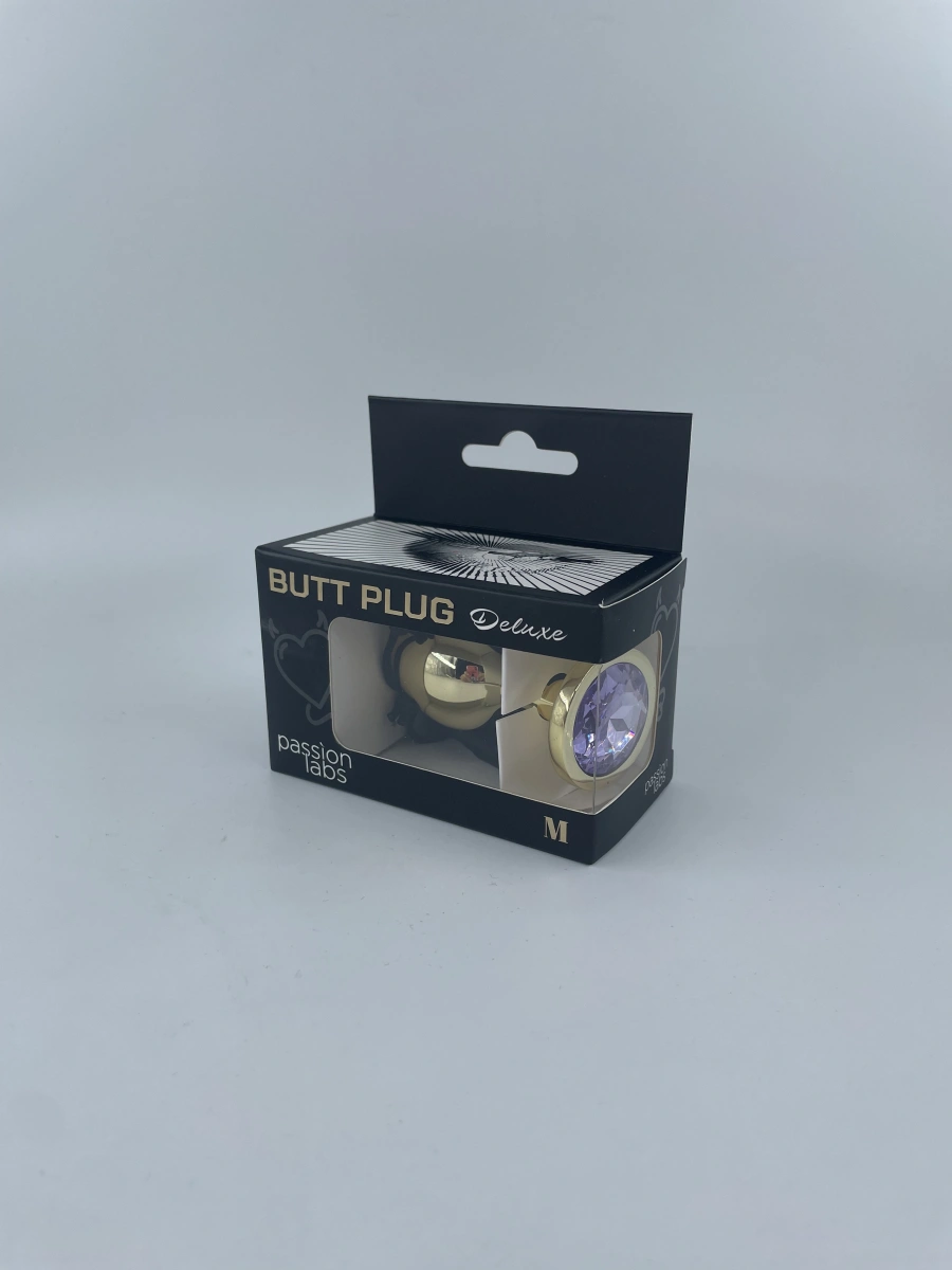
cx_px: 476
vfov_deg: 67.3
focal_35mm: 26
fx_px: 953
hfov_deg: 53.1
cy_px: 635
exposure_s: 1/1825
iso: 32
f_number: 1.6
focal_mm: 4.2
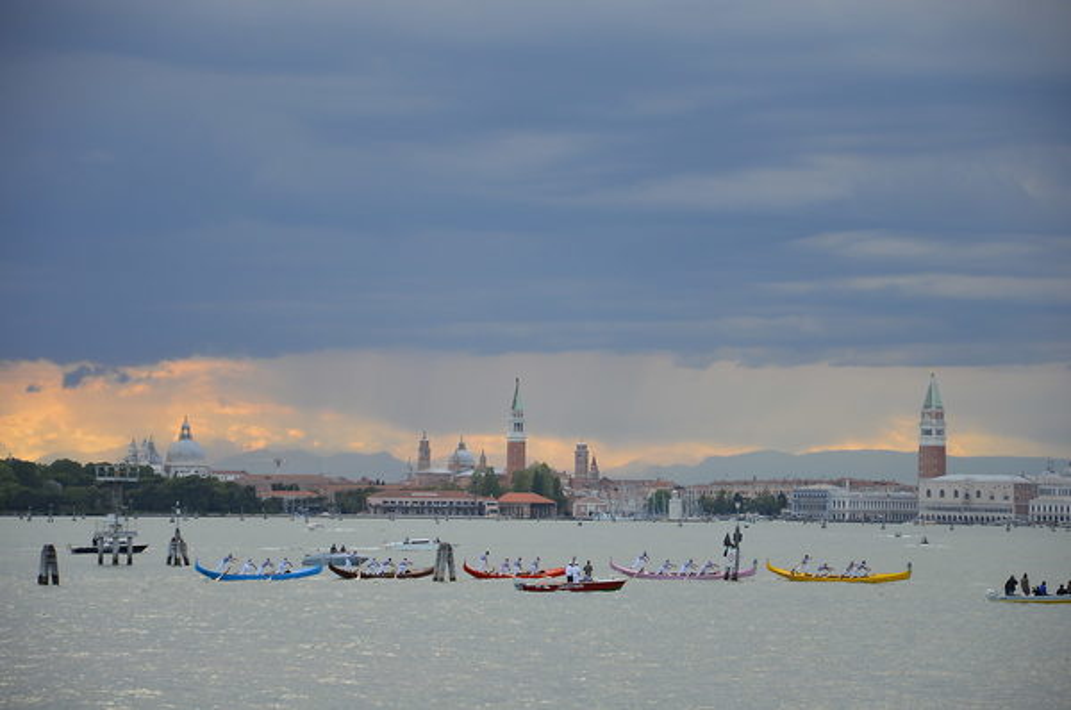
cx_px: 536
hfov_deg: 13.1
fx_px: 4678
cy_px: 355
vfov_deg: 8.7
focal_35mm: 158
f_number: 5.6
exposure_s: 1/125
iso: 100
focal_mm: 105
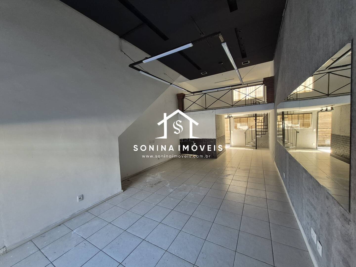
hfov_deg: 106.2
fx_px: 134
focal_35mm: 13
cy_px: 134
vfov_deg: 89.9
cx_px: 178
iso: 125
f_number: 2.2
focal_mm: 1.74
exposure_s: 1/60
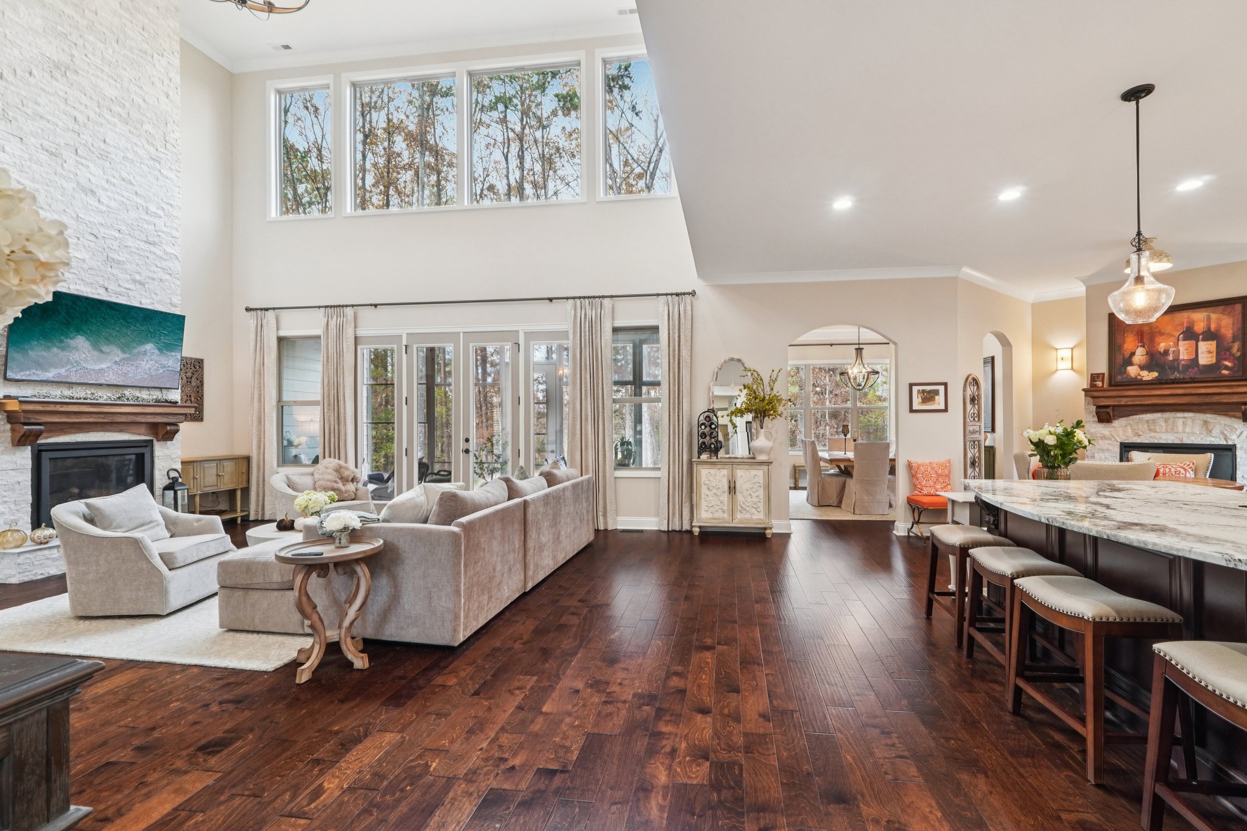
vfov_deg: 77.3
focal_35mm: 15
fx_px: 520
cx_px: 624
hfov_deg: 100.4
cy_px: 416
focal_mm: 10
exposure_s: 1/6
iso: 400
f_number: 8
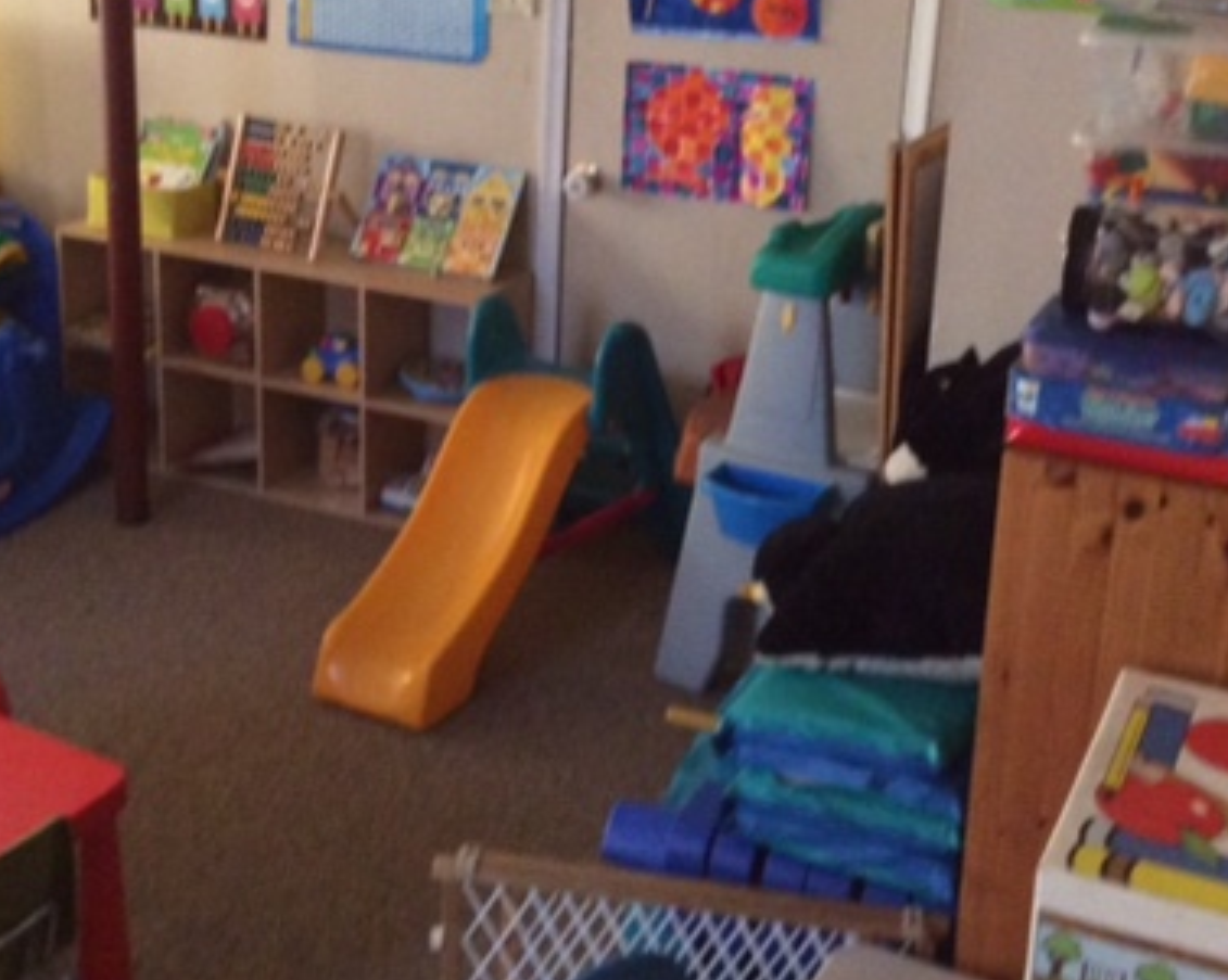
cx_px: 580
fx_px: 1925
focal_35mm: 53
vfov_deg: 28.4
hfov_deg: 35.4
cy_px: 313
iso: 320
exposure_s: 1/20
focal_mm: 3.3
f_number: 2.4
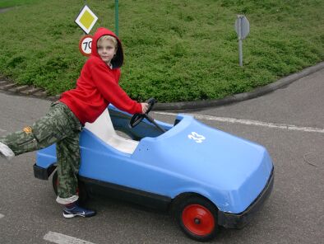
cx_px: 162
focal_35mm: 45
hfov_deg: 42.1
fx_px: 421
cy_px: 122
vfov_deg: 32.2
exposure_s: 1/181
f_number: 2.9
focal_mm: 6.7
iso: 70
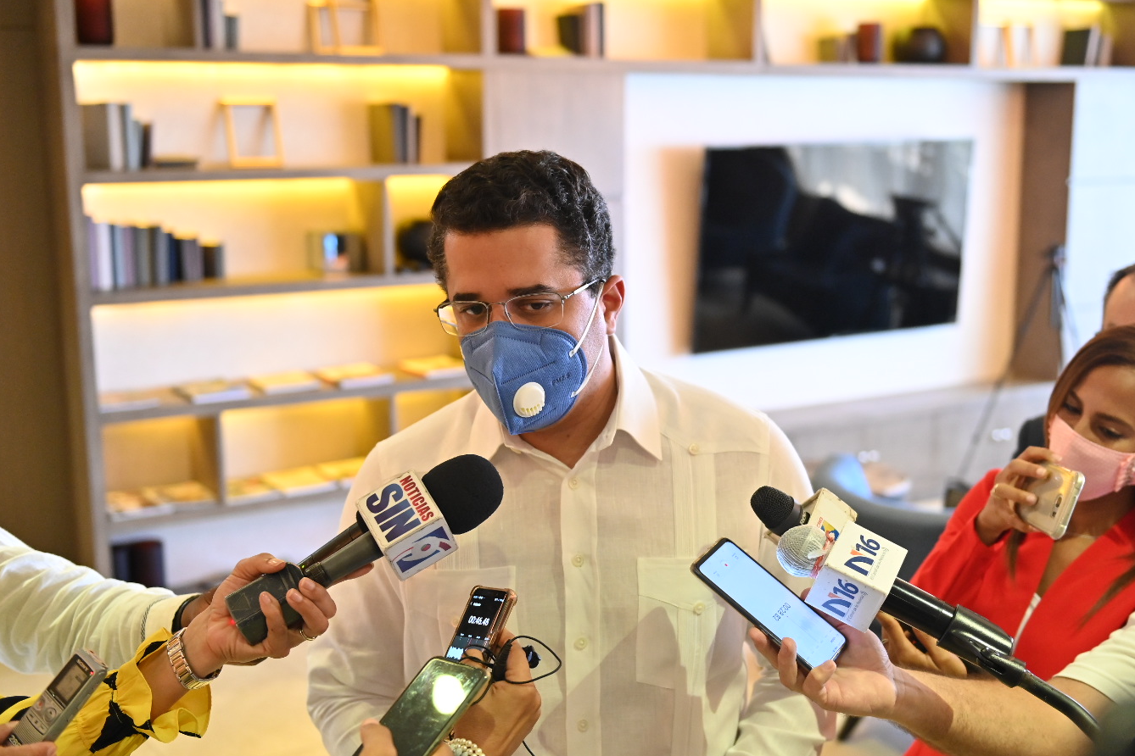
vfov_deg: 29.2
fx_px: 1450
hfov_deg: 42.7
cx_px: 611
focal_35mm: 46
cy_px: 413
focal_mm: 38
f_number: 2.8
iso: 2500
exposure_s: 1/80
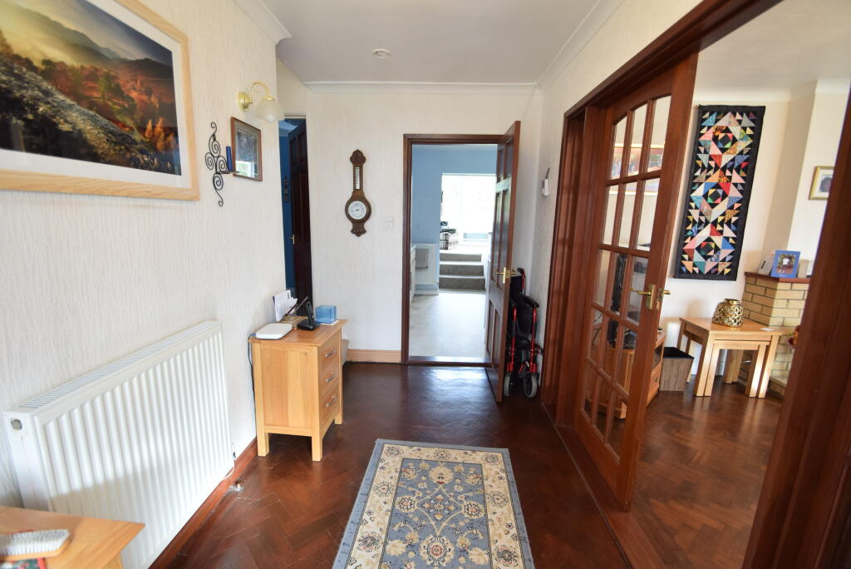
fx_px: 355
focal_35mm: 15
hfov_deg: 100.4
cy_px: 284
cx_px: 426
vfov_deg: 77.4
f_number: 4
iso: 800
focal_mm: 10
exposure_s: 1/60
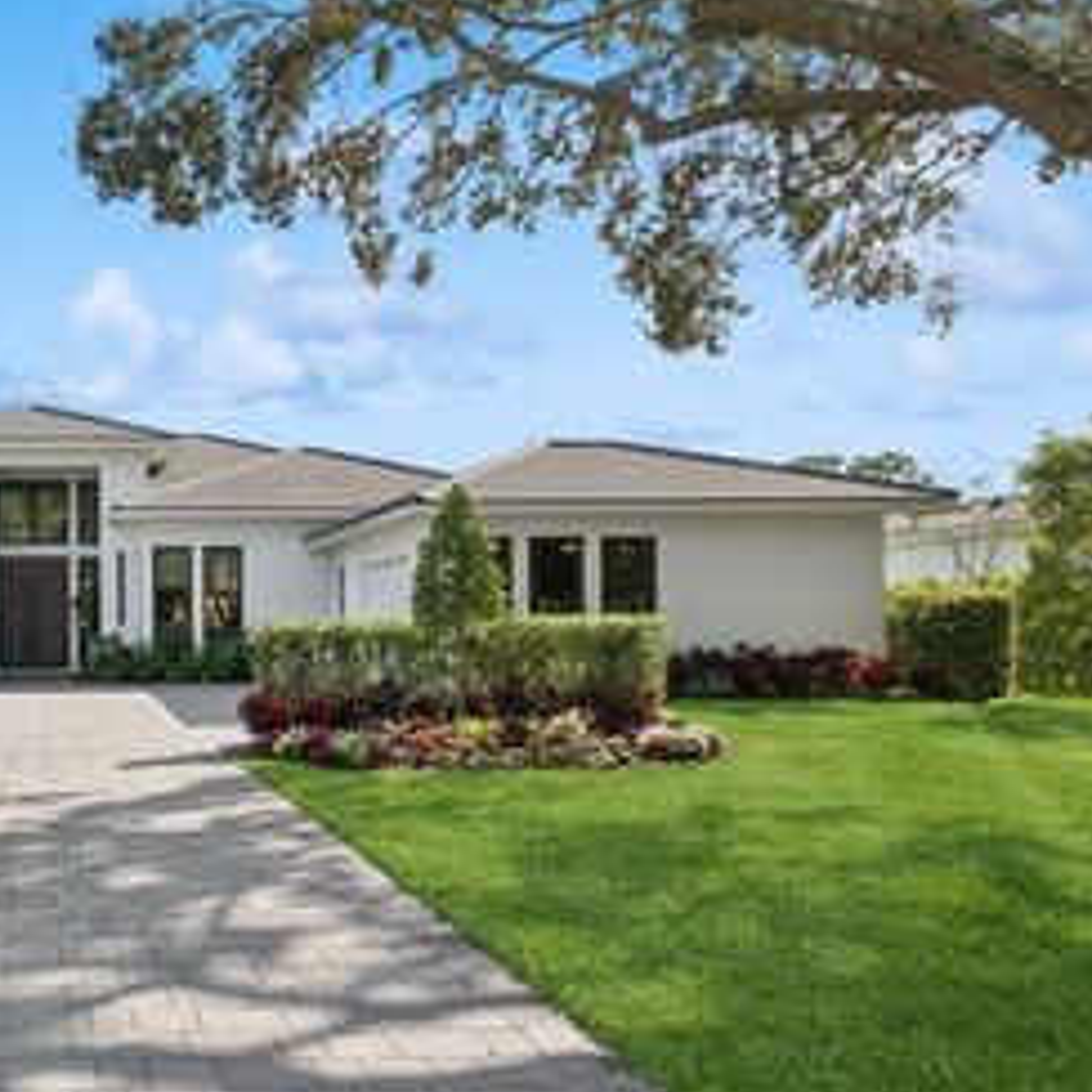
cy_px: 582
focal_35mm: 33
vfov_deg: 49.7
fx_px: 1178
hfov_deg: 43.5
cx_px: 31
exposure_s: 1/250
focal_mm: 19
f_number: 11
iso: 160
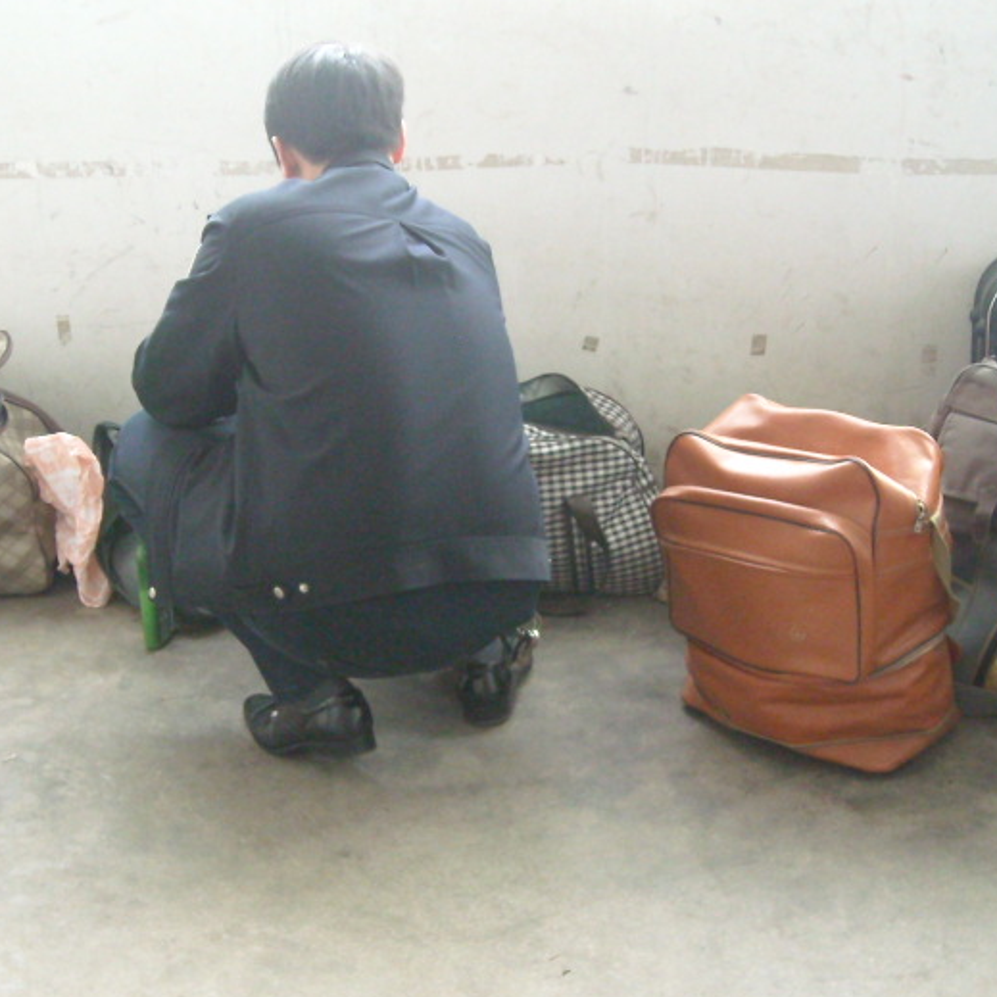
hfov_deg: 28.1
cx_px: 561
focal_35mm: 61
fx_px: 1988
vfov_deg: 28.1
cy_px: 547
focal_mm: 5.7
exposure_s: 1/52
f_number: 2.8
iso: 400
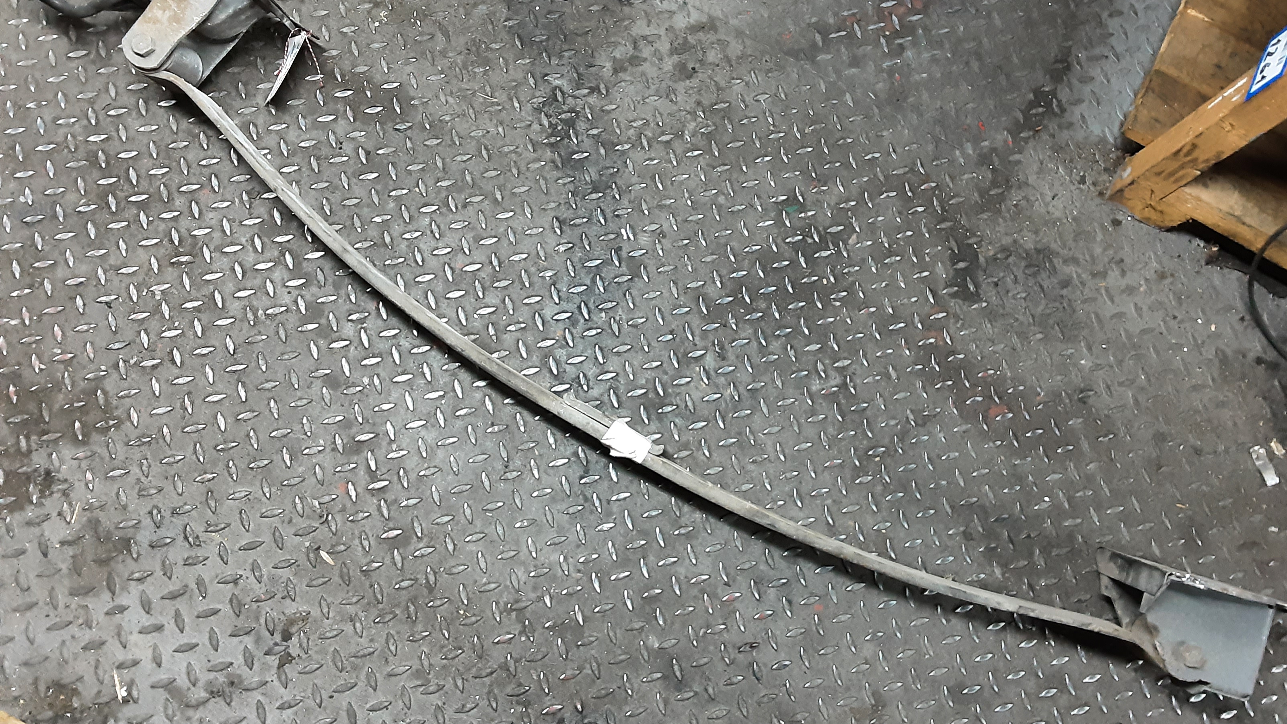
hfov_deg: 64.3
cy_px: 334
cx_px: 656
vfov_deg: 38.9
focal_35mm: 30
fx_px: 1024
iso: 250
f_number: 1.9
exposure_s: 1/25
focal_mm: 2.91
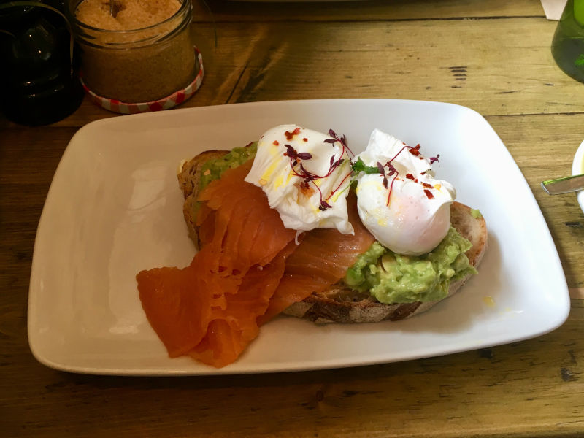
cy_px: 219
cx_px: 292
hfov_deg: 61.7
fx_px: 489
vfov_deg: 48.2
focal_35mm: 29
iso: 80
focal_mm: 4.15
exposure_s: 1/33
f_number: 2.2
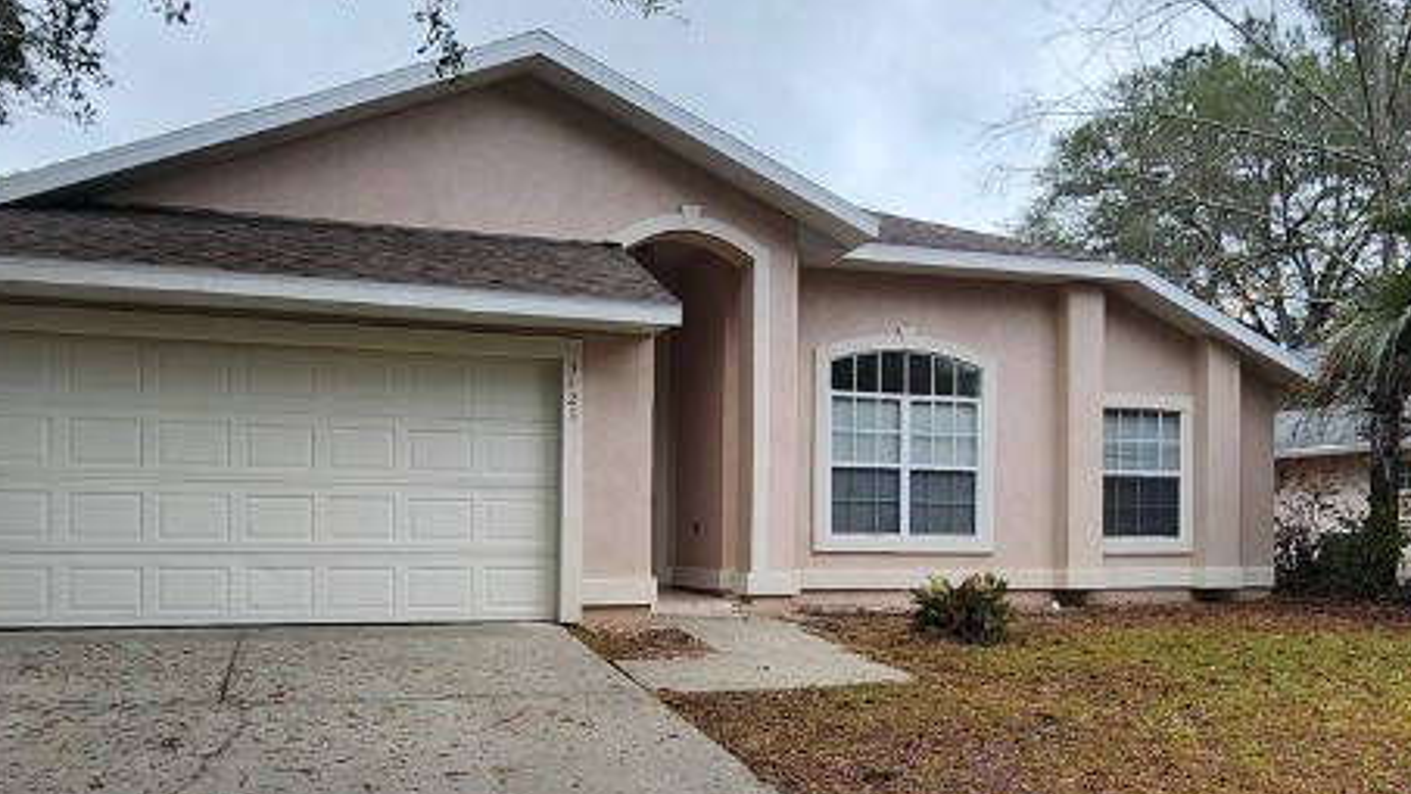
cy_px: 542
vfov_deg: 36.2
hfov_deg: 60.9
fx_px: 1197
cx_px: 757
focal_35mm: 32
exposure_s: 1/688
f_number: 2.2
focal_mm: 2.2
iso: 50
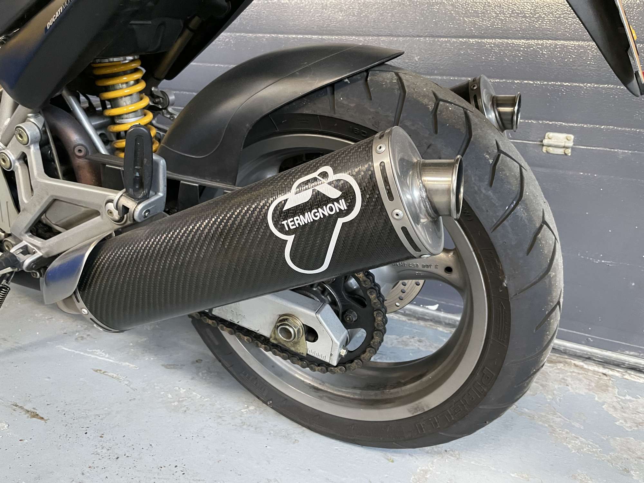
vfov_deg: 53.1
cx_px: 322
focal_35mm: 26
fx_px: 484
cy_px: 242
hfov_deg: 67.3
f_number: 1.6
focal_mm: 4.2
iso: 500
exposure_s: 1/49
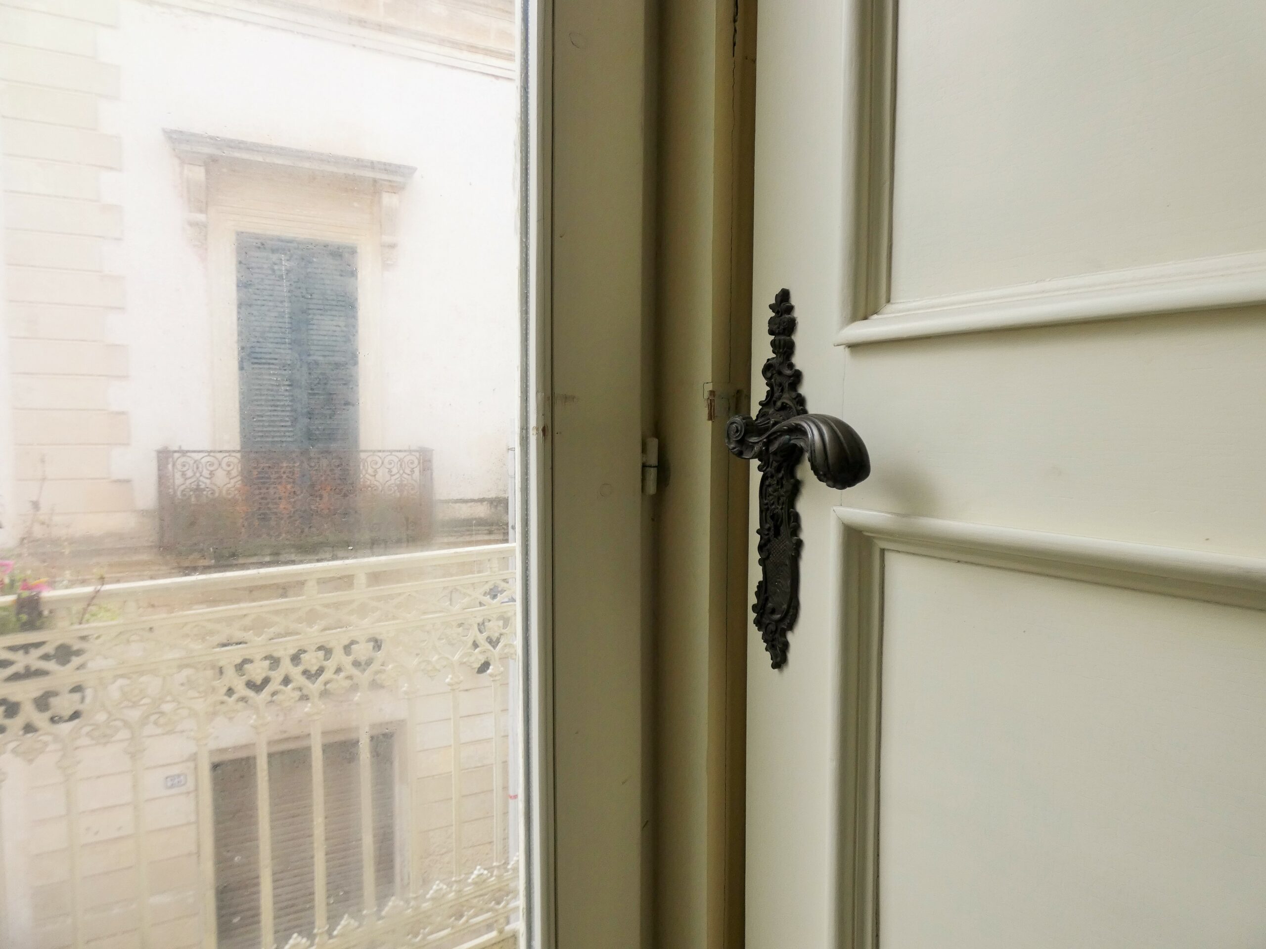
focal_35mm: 20
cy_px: 474
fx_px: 731
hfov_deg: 81.7
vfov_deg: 66.0
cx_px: 633
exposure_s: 1/320
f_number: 2.8
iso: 80
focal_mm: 3.6
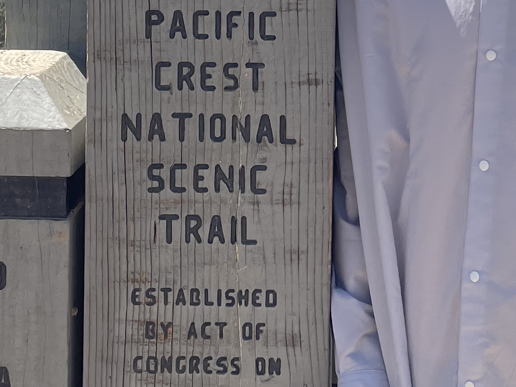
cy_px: -69
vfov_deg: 14.9
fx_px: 1431
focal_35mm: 96
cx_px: 369
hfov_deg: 20.3
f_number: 1.6
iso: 32
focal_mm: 4.2
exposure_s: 1/3610
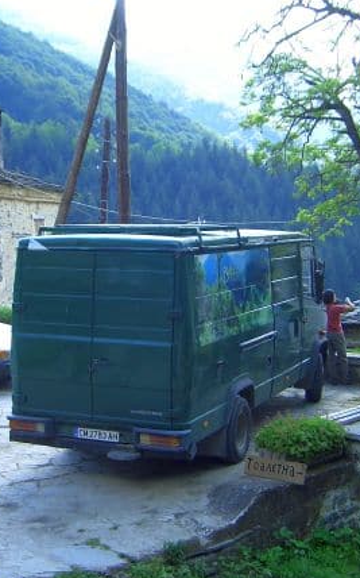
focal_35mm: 58
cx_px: 147
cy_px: 292
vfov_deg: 35.1
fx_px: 912
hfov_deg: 22.3
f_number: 2.8
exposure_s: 1/160
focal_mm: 8
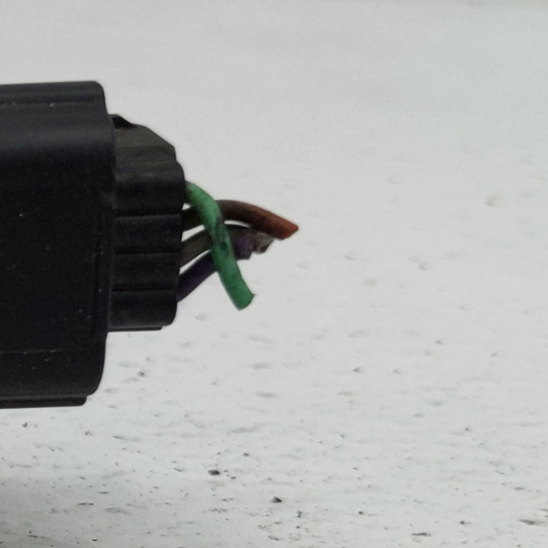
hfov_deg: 13.1
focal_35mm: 112
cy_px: 457
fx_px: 2006
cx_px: -607
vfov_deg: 15.4
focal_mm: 4.38
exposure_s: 1/120
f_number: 1.73
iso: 68
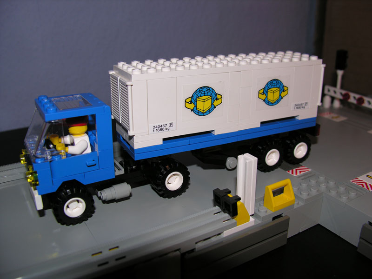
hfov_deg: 52.6
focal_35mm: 35
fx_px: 376
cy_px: 140
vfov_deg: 40.7
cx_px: 186
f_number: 2.8
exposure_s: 1/60.1
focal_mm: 8.9
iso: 50
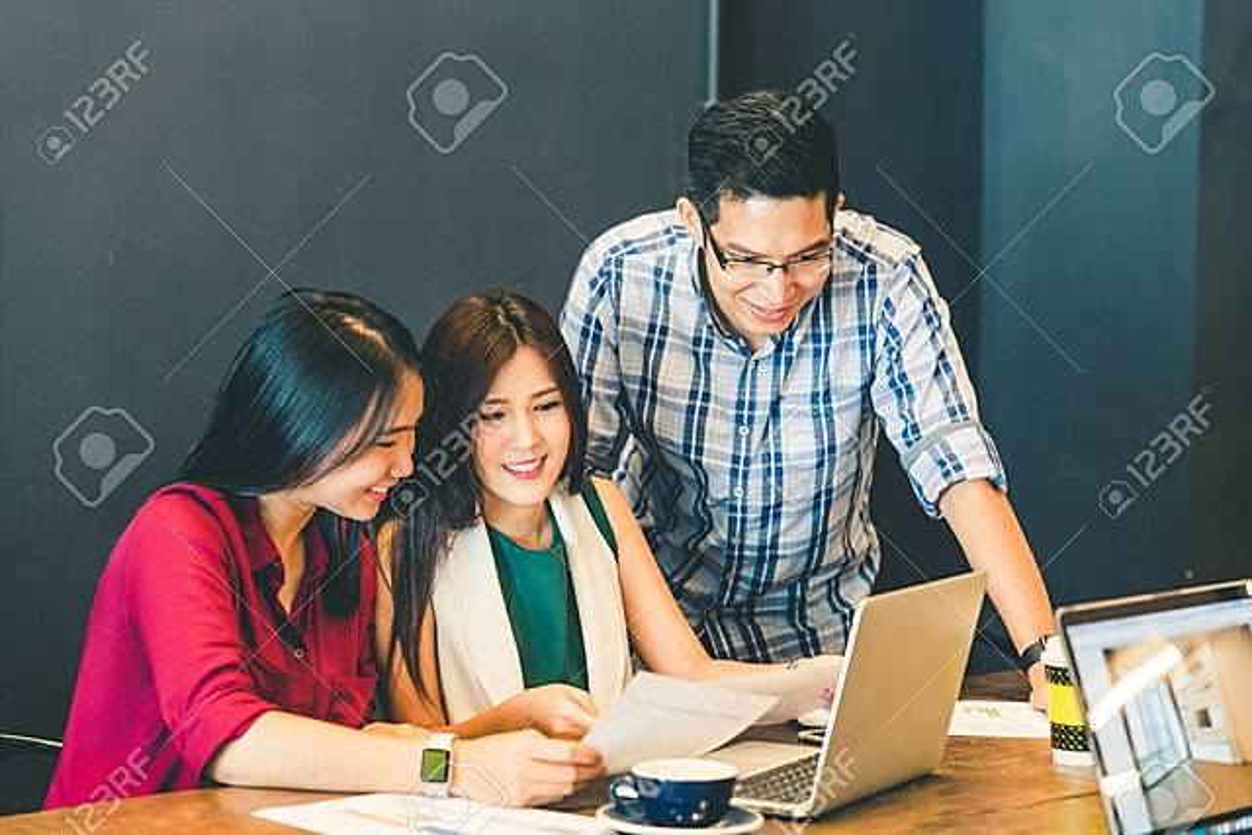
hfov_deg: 23.9
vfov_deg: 16.1
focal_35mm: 85
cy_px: 418
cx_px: 626
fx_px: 2957
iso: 500
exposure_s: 1/20
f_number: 2.8
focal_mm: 85
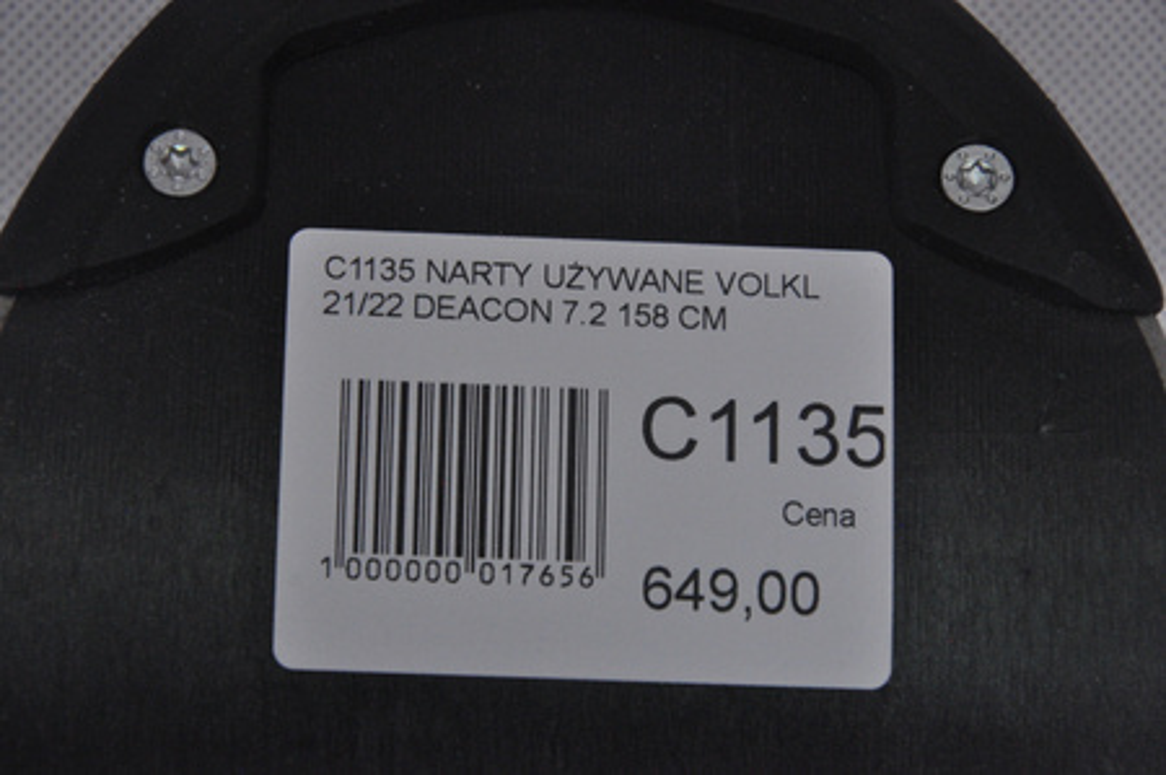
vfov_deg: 8.7
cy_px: 388
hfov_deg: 13.1
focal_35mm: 158
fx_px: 5096
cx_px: 583
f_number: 9.5
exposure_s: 1/125
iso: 3200
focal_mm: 105
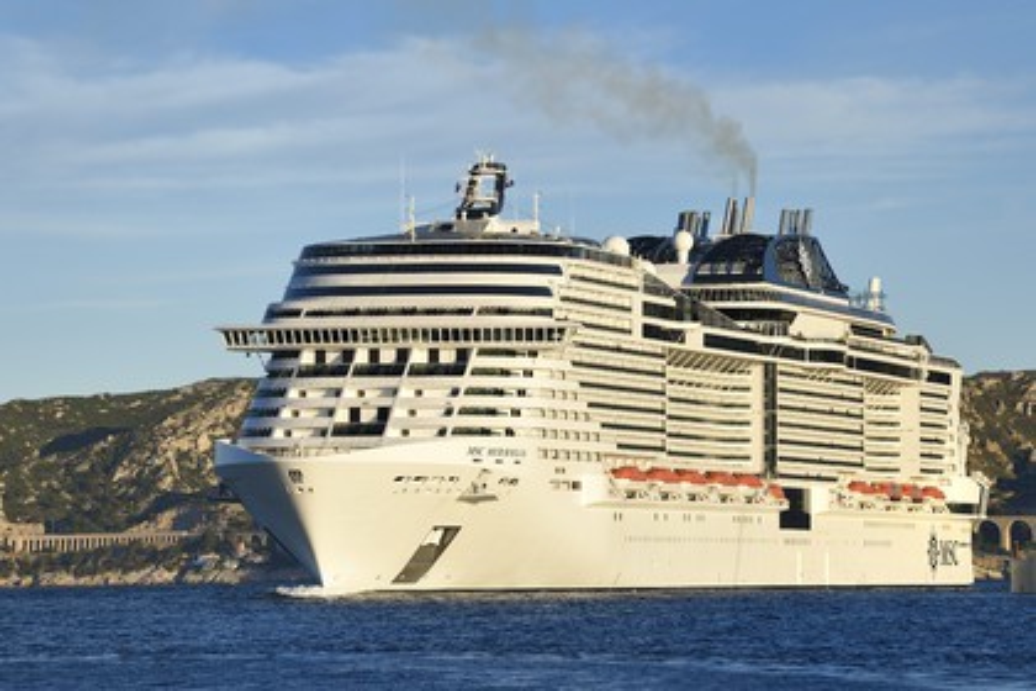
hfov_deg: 12.1
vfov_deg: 8.1
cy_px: 346
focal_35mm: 170
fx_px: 4892
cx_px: 518
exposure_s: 1/640
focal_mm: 170
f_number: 8
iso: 200
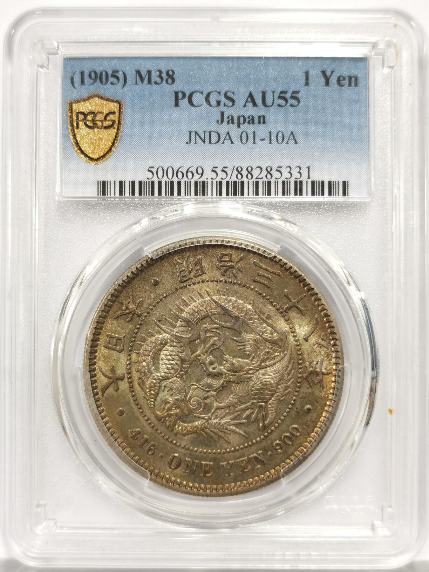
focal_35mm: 54
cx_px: 214
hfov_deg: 27.0
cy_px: 286
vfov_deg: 35.5
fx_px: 892
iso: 160
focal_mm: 5.56
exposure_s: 1/100
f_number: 16
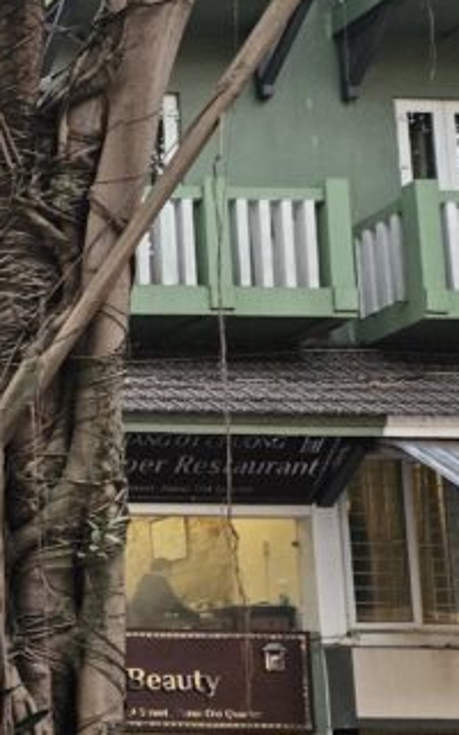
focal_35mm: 78
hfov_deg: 13.3
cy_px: 577
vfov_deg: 26.0
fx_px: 1561
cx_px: -571
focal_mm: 5.4
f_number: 1.8
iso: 250
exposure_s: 1/100
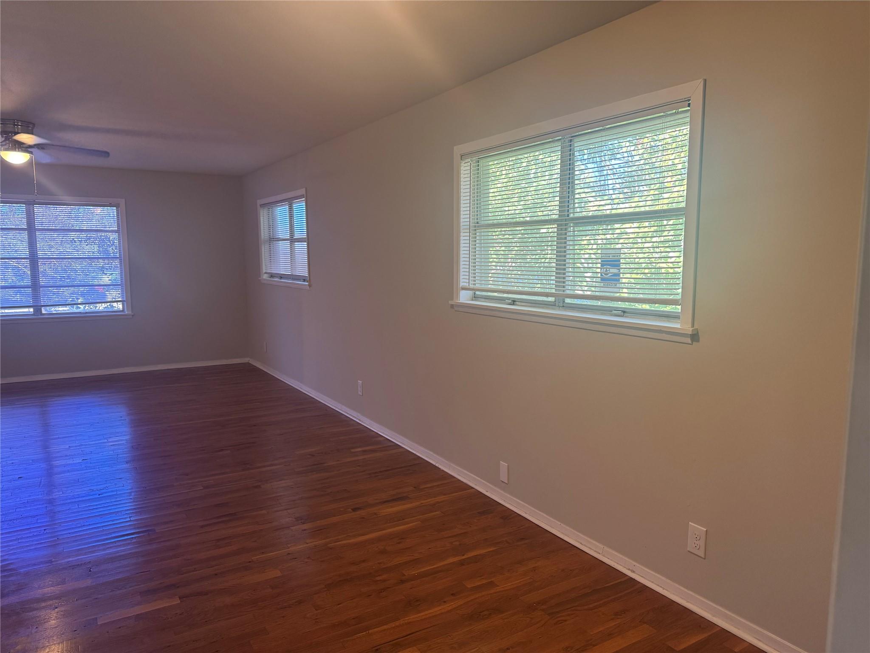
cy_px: 326
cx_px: 435
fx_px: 603
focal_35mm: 24
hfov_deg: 71.6
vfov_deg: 56.8
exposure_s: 1/60
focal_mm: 6.76
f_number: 1.78
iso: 200
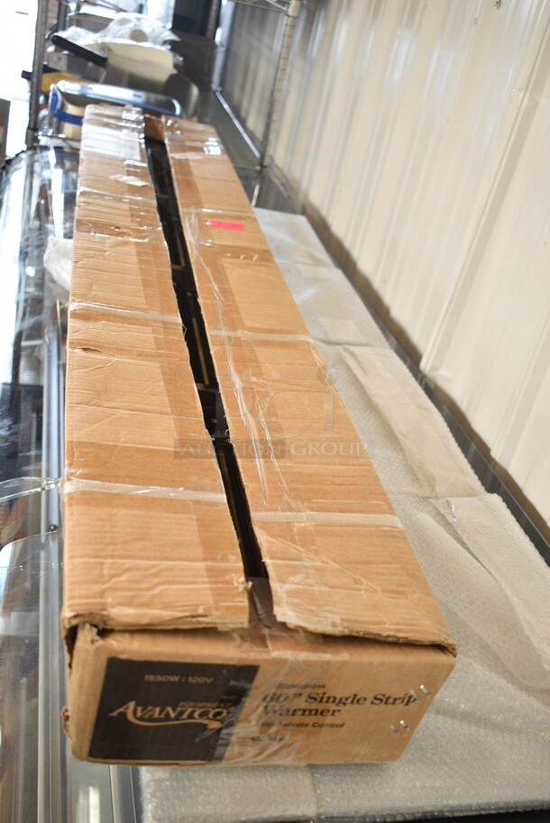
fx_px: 824
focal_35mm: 36
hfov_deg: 36.9
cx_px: 275
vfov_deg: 53.1
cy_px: 412
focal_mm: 24
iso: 1000
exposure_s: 1/40
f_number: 4
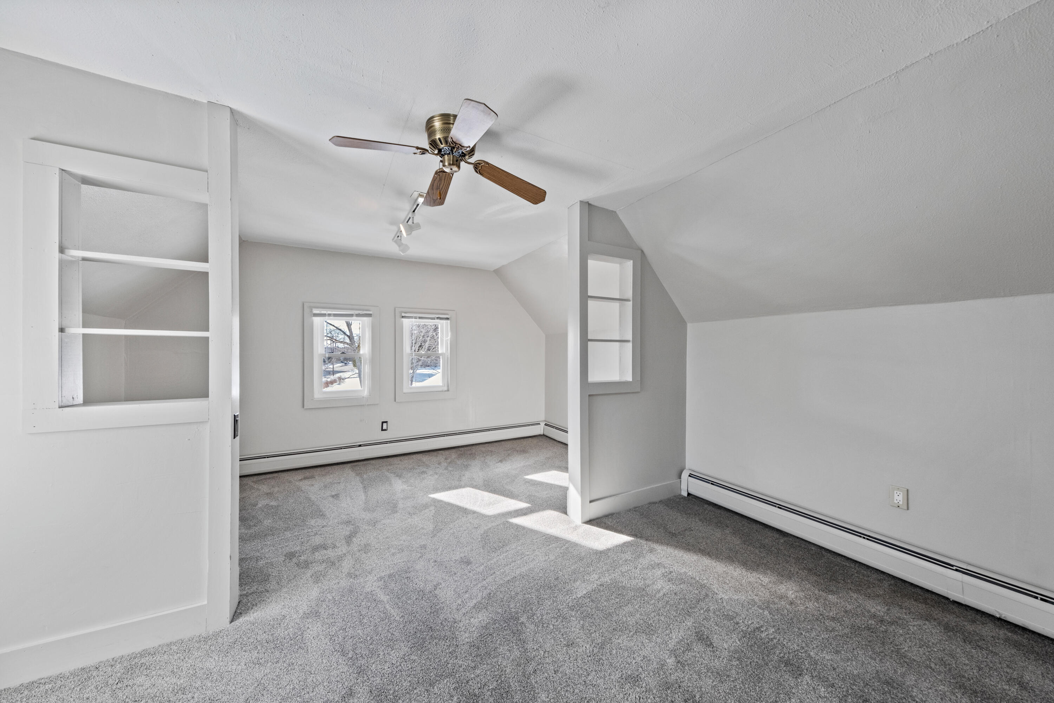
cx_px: 527
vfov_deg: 90.0
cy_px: 352
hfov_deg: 112.6
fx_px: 351
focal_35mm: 12
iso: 500
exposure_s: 1/15
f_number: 8
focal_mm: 8
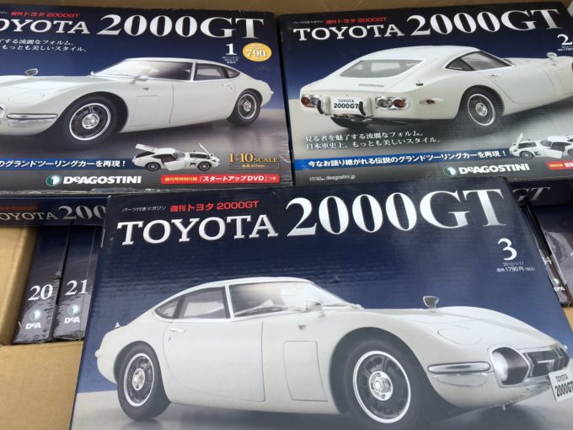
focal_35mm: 29
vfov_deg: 48.2
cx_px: 286
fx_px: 480
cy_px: 215
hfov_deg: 61.7
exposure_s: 1/785
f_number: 2.2
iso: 25
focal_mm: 4.15
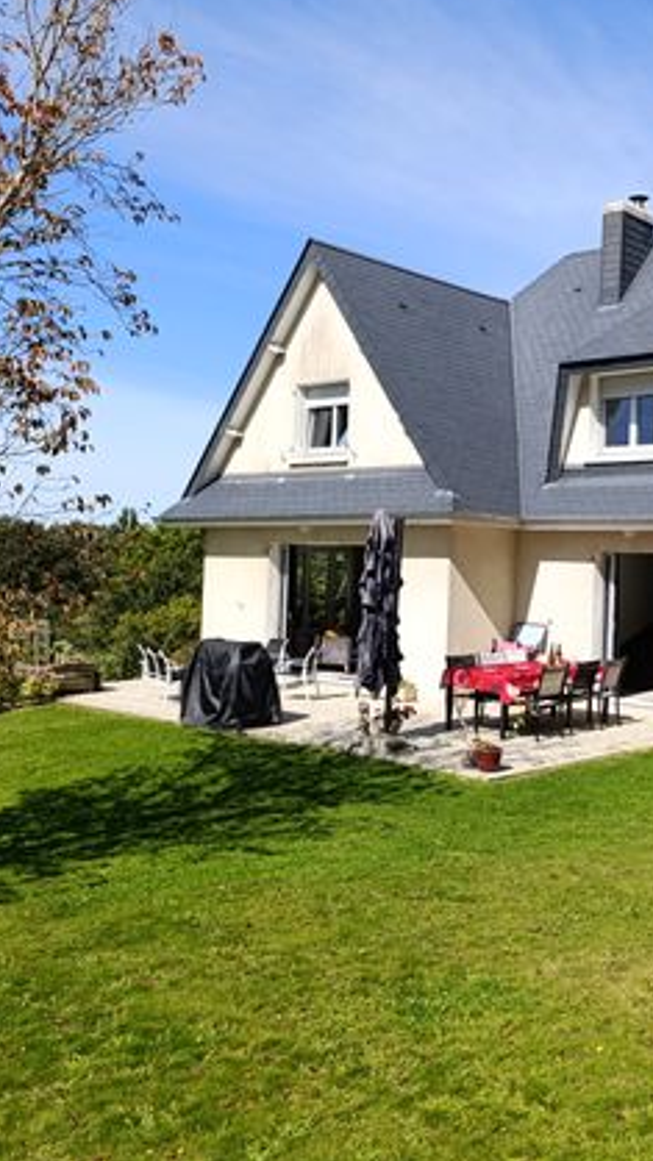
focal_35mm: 36
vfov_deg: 55.2
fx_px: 1109
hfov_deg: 31.7
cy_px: 539
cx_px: 547
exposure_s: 1/515
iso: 50
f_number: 1.6
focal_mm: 6.14
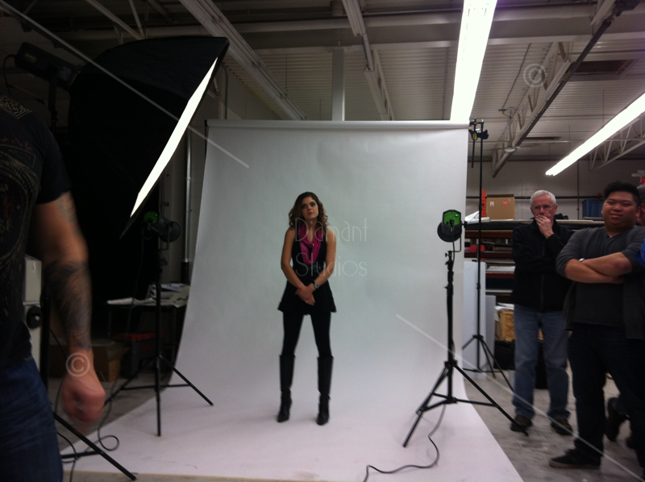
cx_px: 322
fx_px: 651
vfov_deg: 40.6
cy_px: 241
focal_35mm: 35
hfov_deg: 52.7
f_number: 2.8
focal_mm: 3.85
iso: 80
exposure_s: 1/24
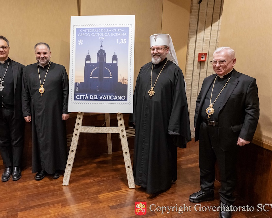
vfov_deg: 40.1
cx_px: 119
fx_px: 298
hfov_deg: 49.0
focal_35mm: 37
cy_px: 110
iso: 3200
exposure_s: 1/160
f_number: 5
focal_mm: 32
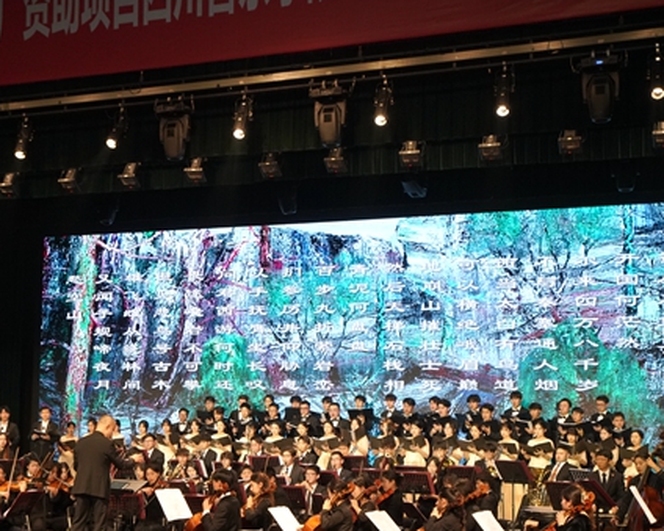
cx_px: 211
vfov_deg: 24.5
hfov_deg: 30.2
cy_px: 332
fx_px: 1218
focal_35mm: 62
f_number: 4
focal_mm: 35
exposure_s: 1/200
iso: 2000
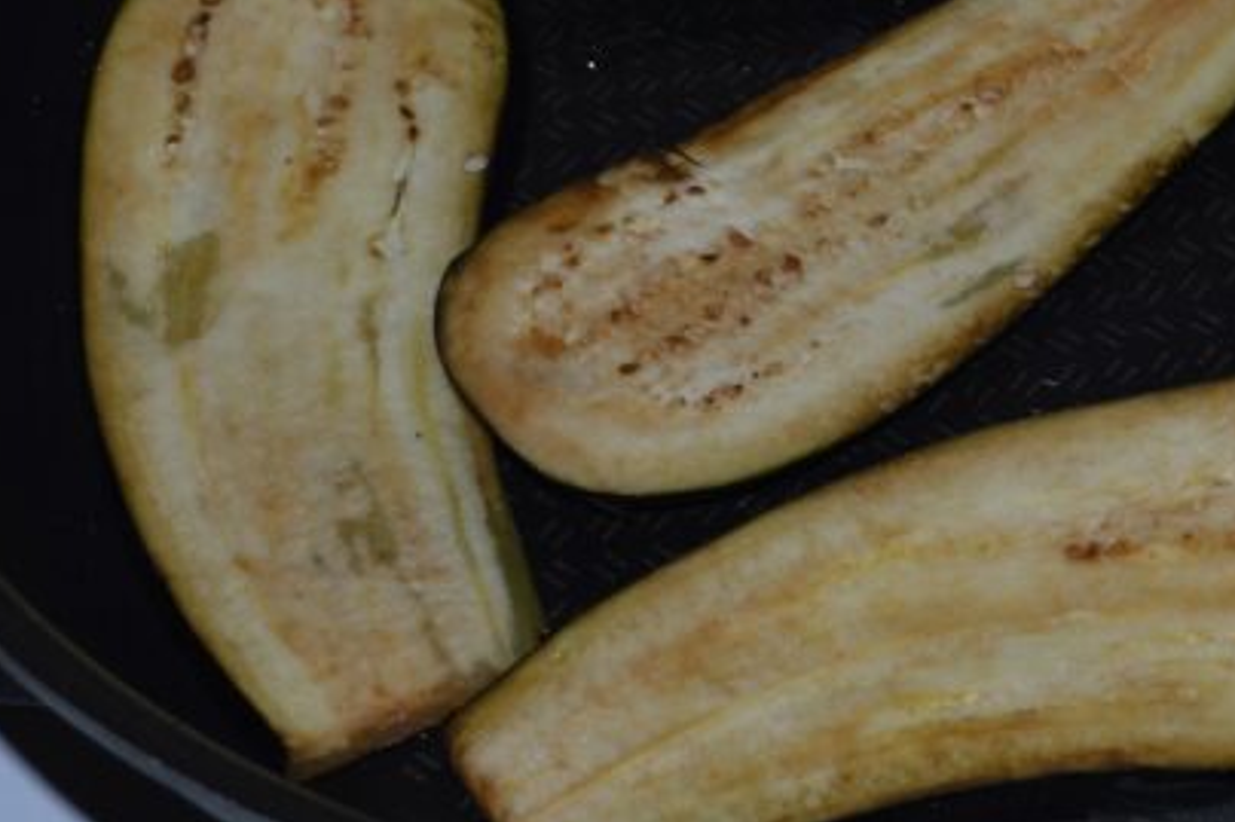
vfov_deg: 15.0
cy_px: 218
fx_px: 3116
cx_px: 948
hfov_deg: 22.2
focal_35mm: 91
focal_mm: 35
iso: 100
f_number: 8
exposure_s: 1/60
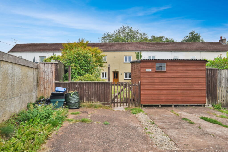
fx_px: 143
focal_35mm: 22
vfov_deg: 56.2
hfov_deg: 77.3
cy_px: 76
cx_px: 114
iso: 200
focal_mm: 15
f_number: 8
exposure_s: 1/250
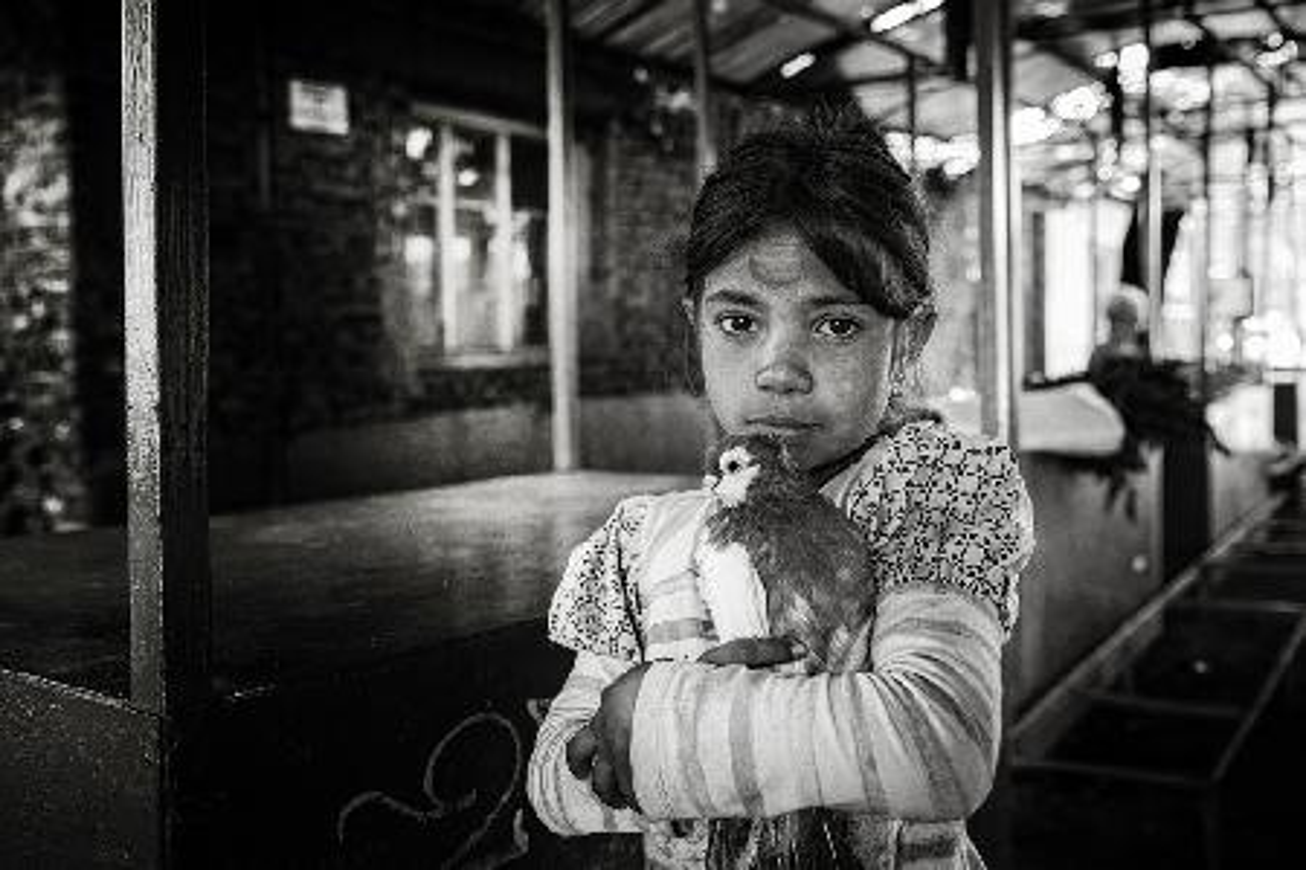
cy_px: 435
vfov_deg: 41.1
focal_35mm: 32
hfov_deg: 58.7
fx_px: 1161
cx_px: 653
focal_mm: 32
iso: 640
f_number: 4.5
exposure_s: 1/320
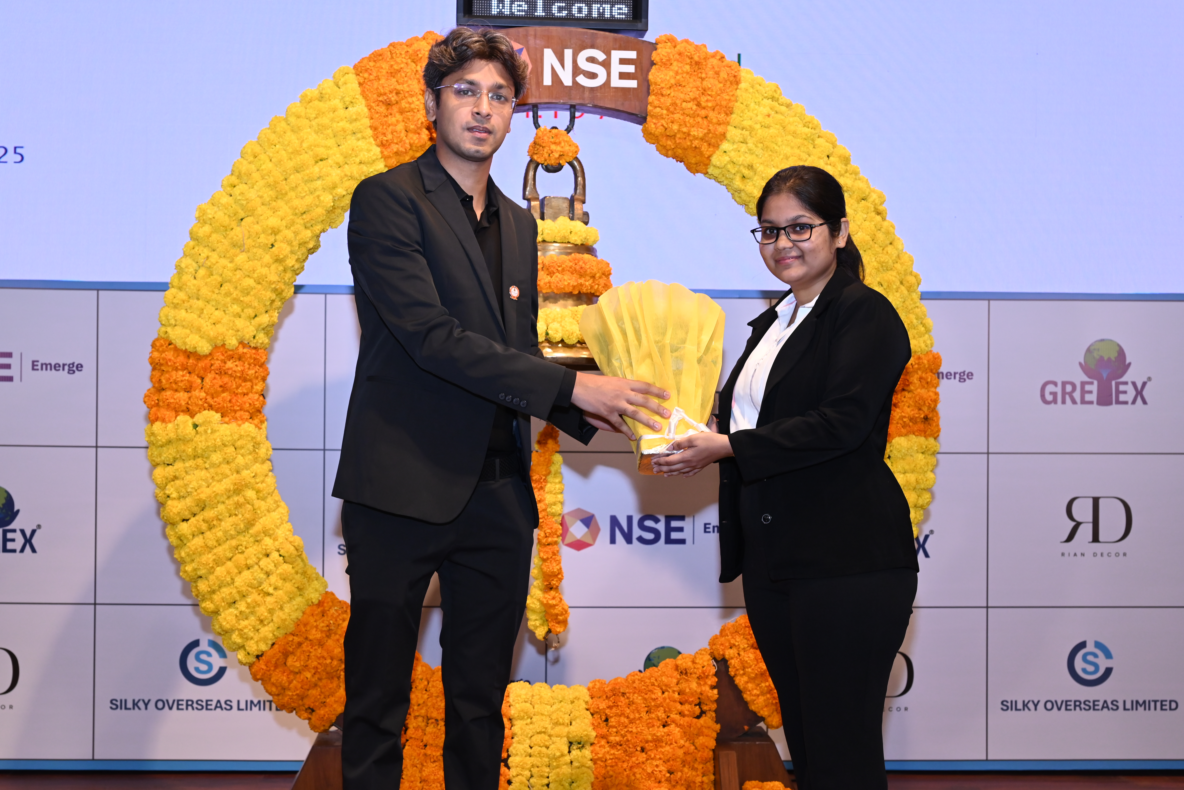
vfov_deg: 28.1
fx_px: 1579
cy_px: 395
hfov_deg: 41.1
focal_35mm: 48
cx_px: 592
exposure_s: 1/125
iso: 1250
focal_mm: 48
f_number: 5.6
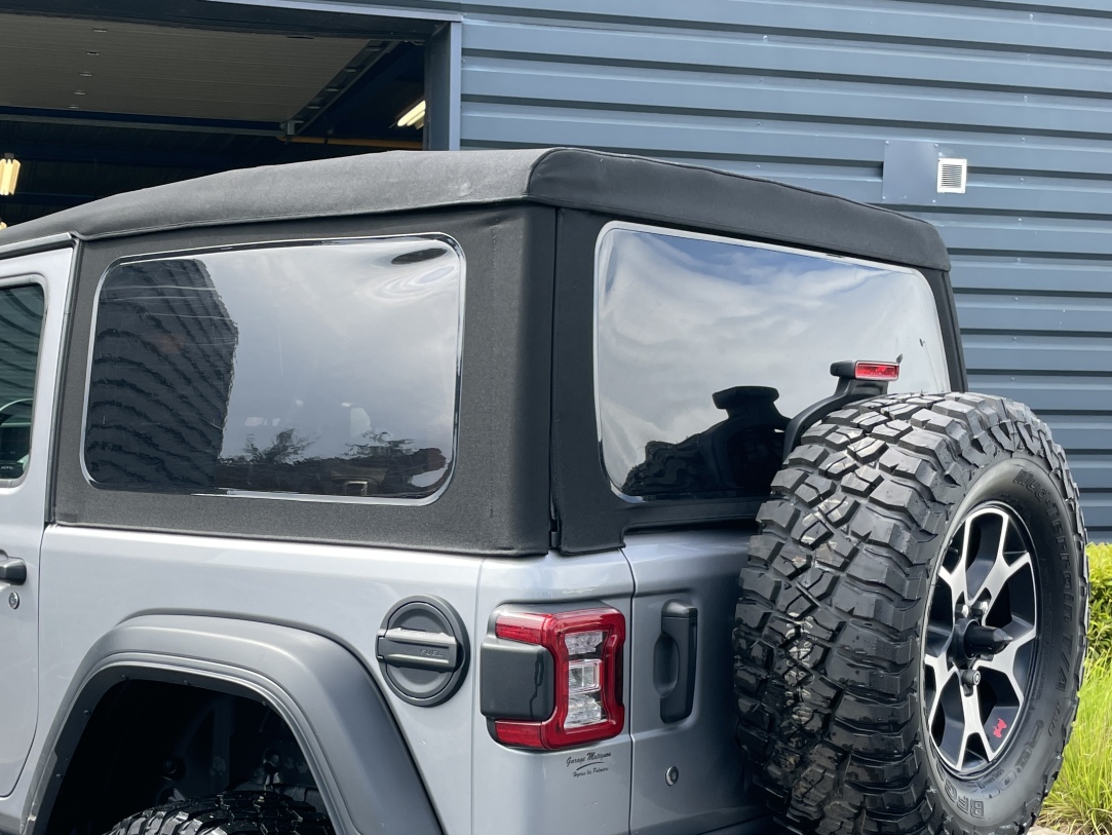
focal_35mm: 48
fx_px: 1542
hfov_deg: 39.1
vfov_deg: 29.8
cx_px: 351
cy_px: 622
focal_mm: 4.2
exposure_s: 1/465
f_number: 1.6
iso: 32
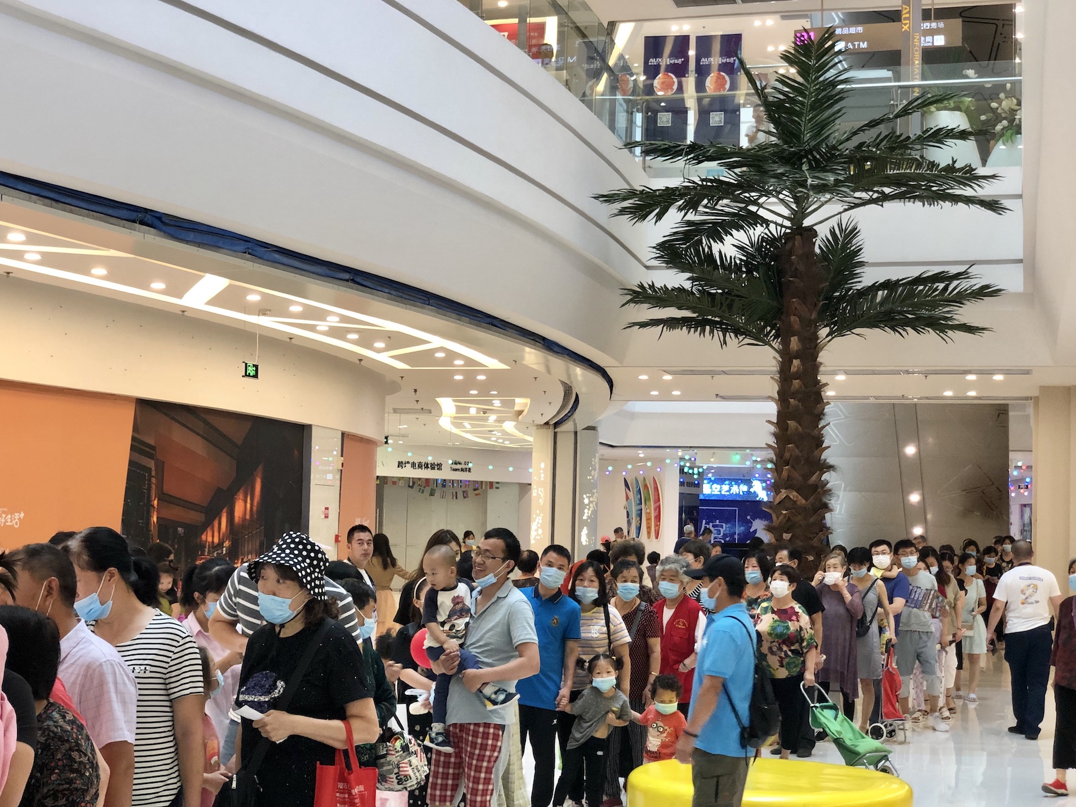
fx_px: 1771
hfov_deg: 33.8
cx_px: 498
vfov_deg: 25.6
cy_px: 436
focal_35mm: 57
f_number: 2.4
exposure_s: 1/40
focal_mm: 6
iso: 80
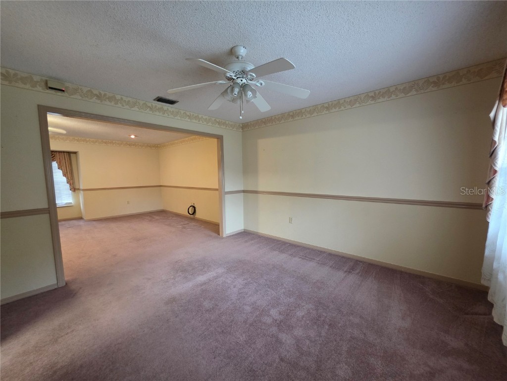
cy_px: 190
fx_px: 190
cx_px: 254
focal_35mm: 13
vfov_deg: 89.9
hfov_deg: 106.2
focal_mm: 2.2
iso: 400
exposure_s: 1/60
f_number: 1.9
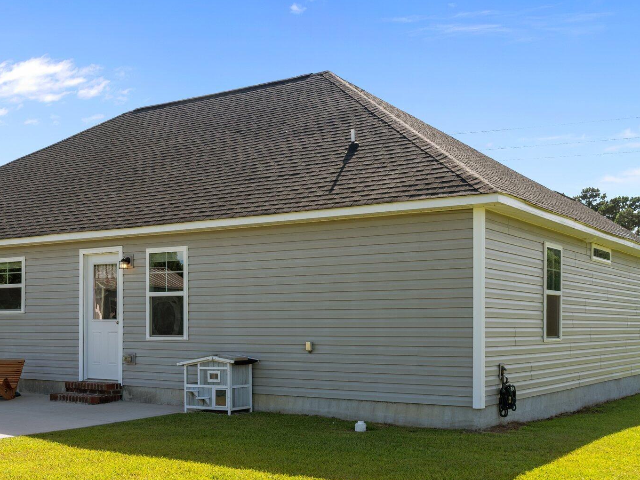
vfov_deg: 33.8
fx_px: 790
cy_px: 241
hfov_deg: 43.7
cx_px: 231
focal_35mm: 43
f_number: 7.1
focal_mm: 29.5
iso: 64
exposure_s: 1/200
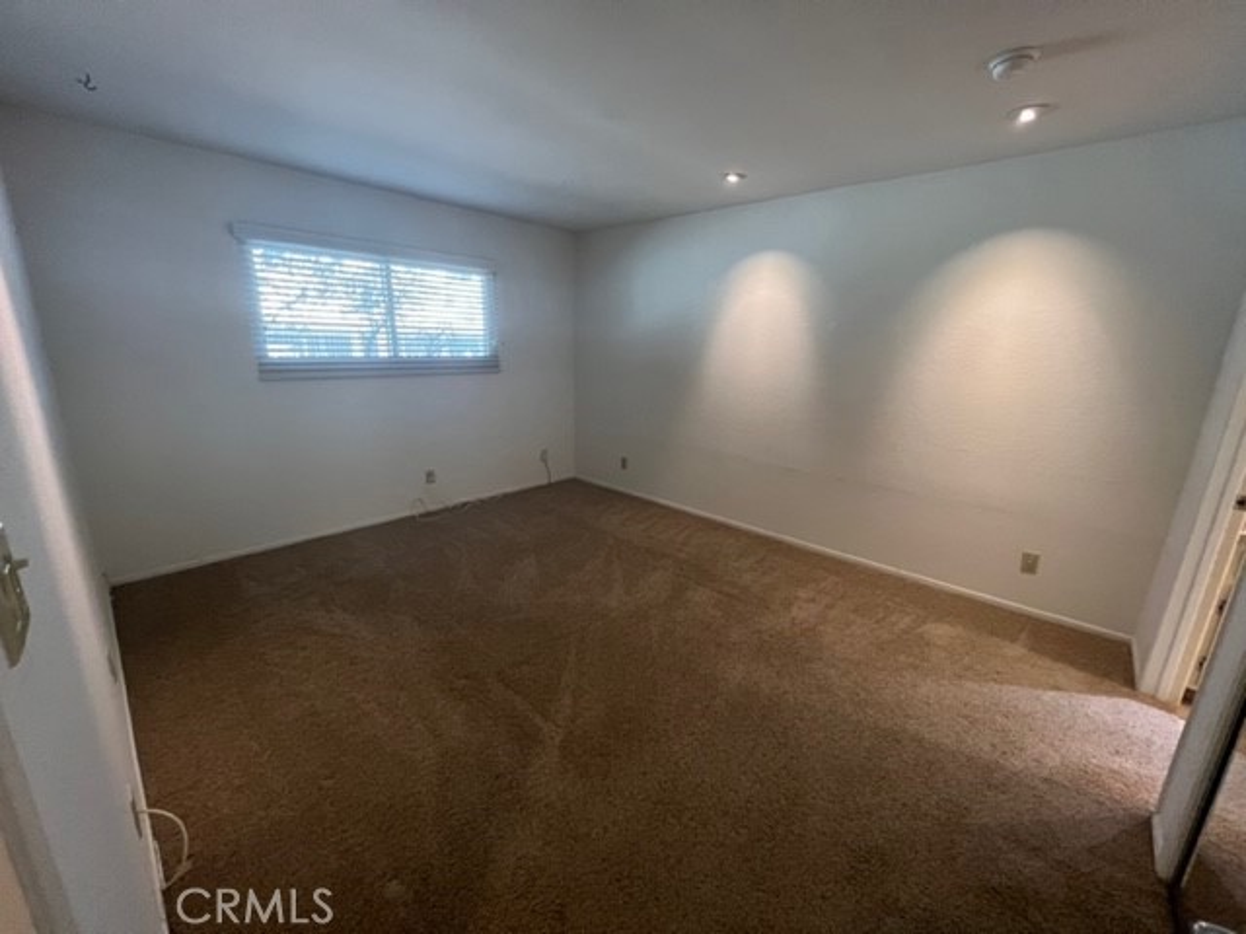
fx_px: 468
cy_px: 467
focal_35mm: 13
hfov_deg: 106.2
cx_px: 623
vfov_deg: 89.9
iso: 400
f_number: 1.8
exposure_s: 1/60
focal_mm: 1.57
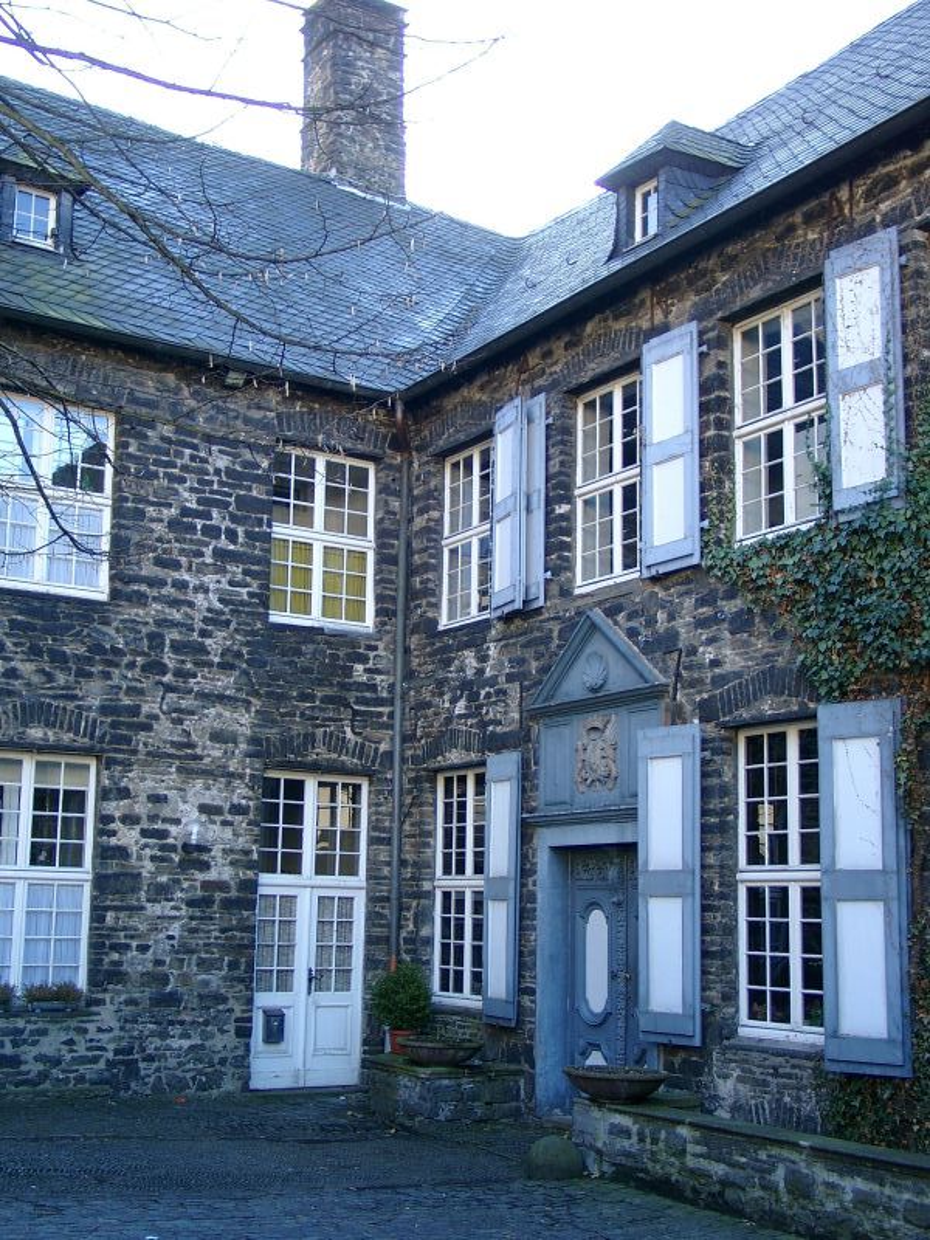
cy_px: 620
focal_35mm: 45
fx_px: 1612
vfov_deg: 42.1
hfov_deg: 32.2
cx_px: 465
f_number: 2
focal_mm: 9.29
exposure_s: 1/99.6
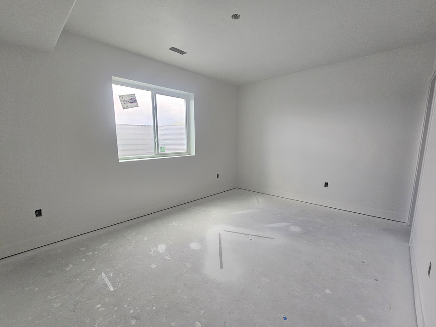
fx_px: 176
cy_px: 169
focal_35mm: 14
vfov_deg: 85.6
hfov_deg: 102.0
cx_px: 212
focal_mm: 2.2
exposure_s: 1/100
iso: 320
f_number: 2.2
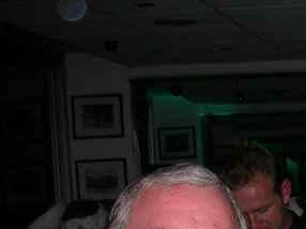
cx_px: 509
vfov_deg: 10.6
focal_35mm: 133
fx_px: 1175
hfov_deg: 13.6
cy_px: 369
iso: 55
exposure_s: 1/60.1
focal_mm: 5.8
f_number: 2.8
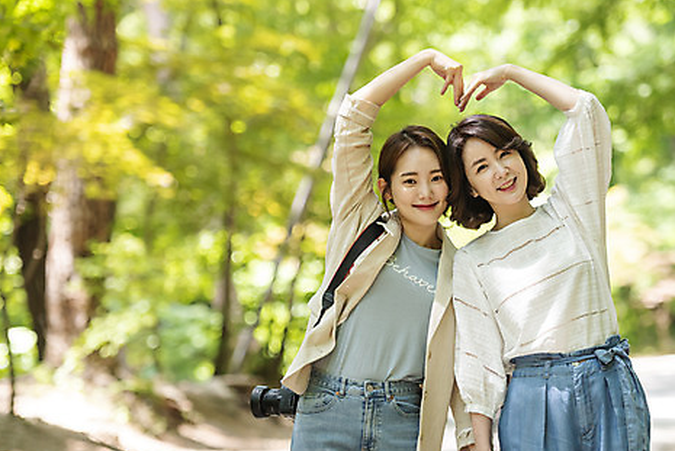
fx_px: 2946
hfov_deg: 13.1
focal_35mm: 157
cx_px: 401
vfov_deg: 8.8
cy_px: 262
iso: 400
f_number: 2.8
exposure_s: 1/250
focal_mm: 122
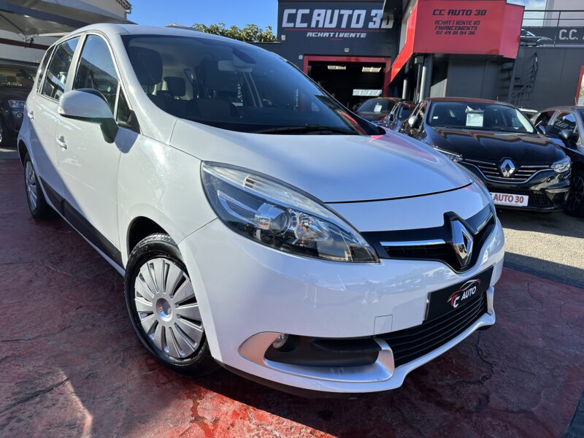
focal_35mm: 24
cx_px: 292
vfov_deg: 56.8
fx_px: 405
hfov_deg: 71.6
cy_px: 219
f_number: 1.78
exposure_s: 1/2882
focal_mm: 6.86
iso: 80
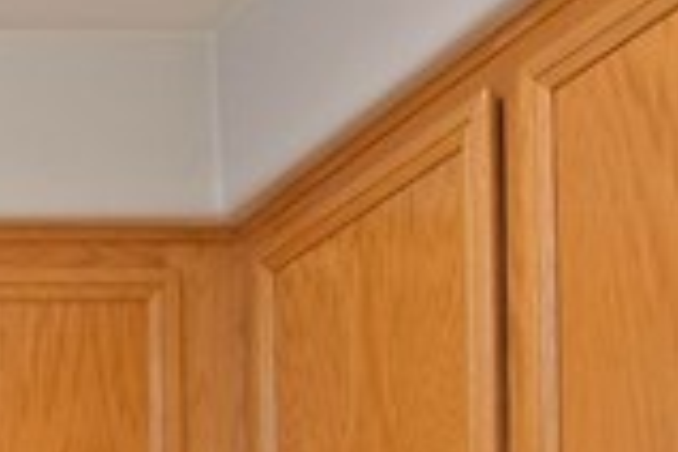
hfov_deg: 16.6
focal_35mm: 90
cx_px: -704
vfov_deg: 13.3
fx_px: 1695
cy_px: 872
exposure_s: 1/60
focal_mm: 14
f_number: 6.3
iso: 400
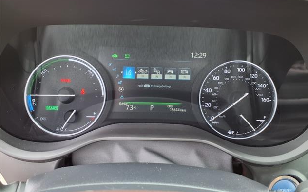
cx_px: 154
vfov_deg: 43.1
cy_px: 87
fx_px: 243
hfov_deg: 64.6
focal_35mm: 29
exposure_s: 1/40
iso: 100
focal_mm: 3.58
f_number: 1.9
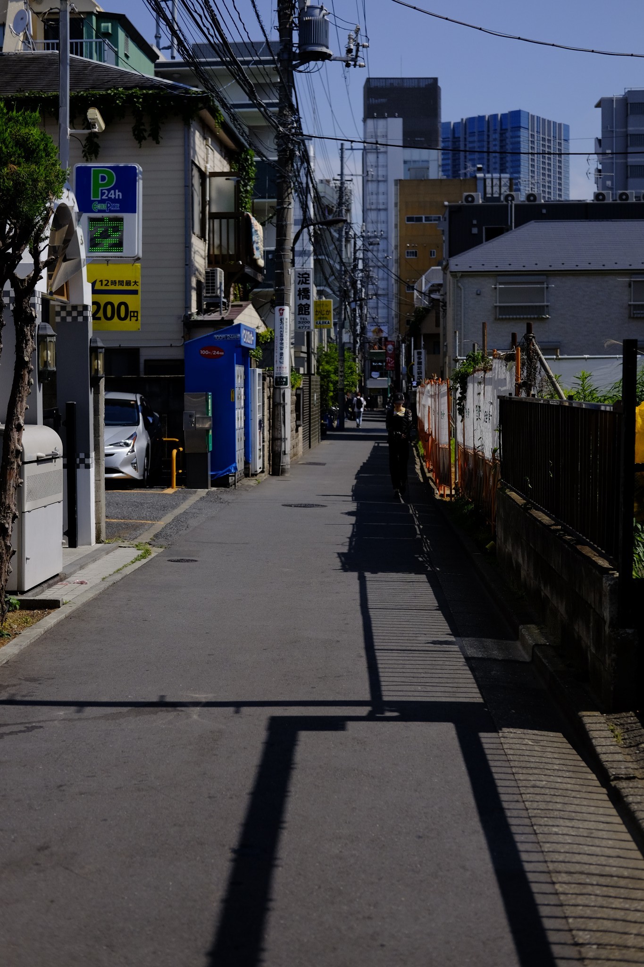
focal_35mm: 53
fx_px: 1422
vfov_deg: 37.5
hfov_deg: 25.5
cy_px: 484
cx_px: 322
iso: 400
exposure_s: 1/9000
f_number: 2.8
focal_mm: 35
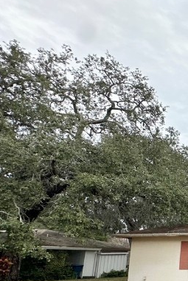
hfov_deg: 20.7
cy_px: 213
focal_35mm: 39
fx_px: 305
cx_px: 353
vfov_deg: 47.6
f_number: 2.2
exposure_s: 1/1473
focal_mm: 2.22
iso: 40
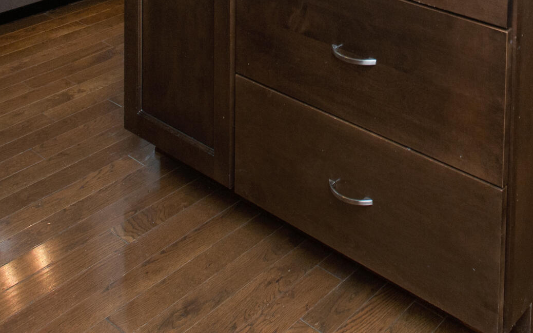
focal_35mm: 50
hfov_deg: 38.0
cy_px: -136
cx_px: 466
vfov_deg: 22.2
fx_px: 726
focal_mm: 17
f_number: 4.5
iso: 640
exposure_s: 1/125
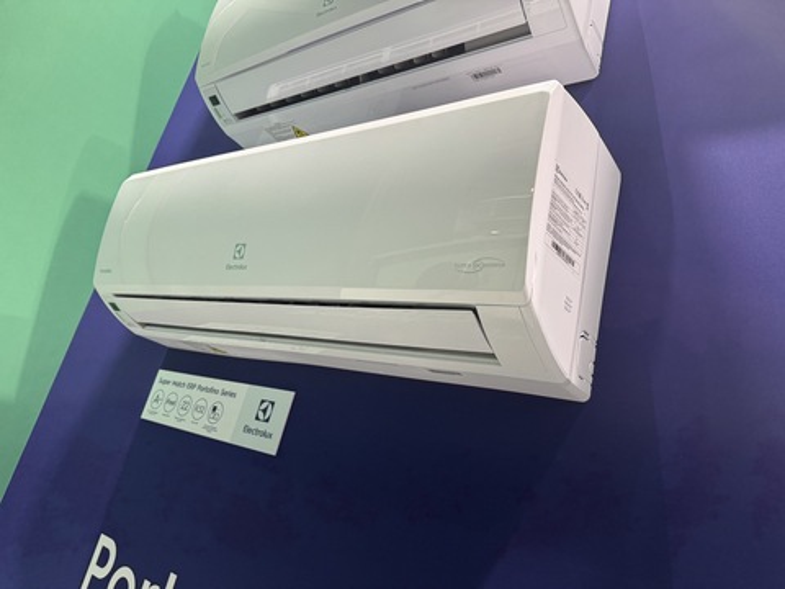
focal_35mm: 24
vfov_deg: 56.8
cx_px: 392
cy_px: 294
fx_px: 544
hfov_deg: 71.6
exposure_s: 1/100
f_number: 1.78
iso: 200
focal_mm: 6.76
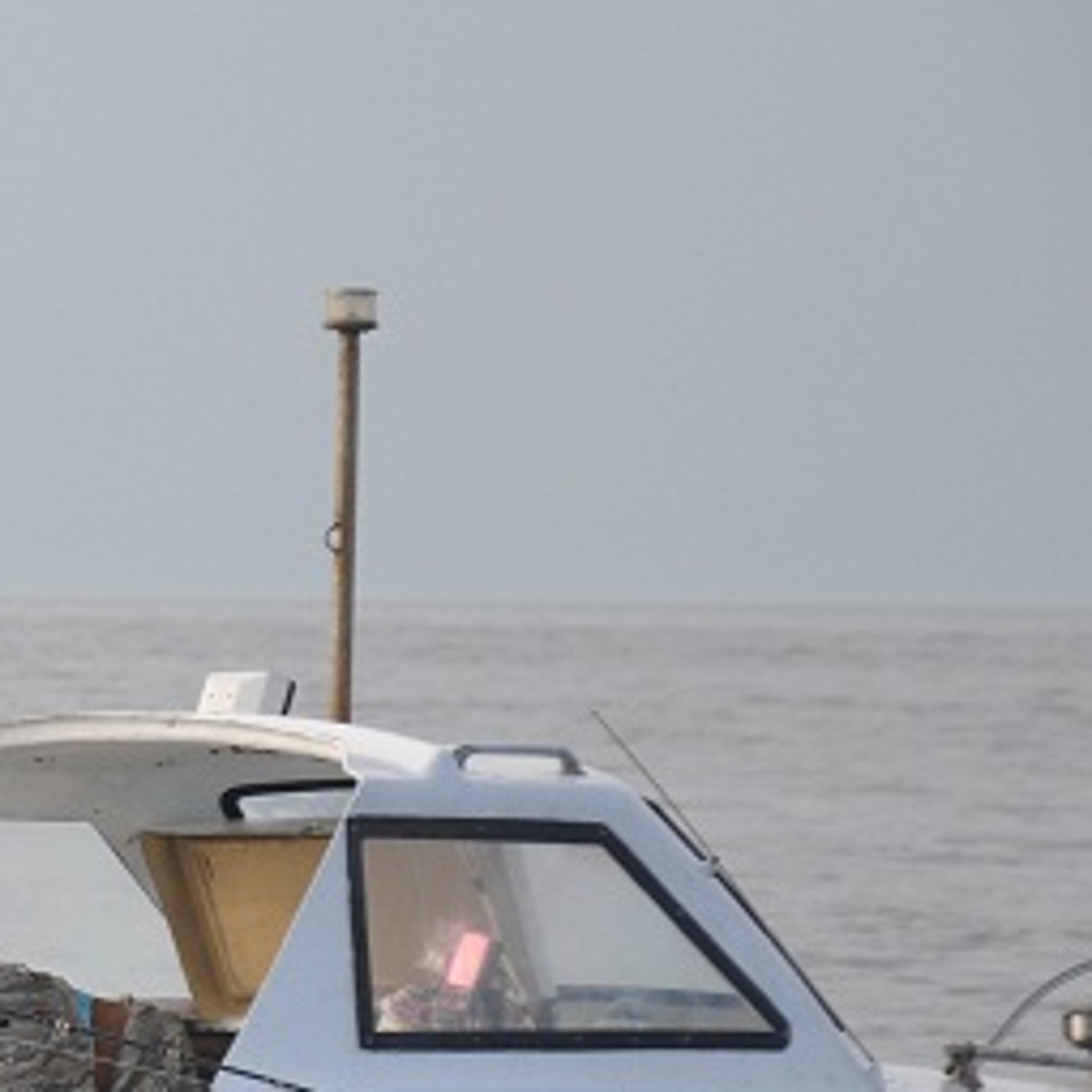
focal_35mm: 450
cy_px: 754
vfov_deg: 3.9
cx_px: -535
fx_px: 16076
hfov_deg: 3.9
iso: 400
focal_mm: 105
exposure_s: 1/250
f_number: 5.6
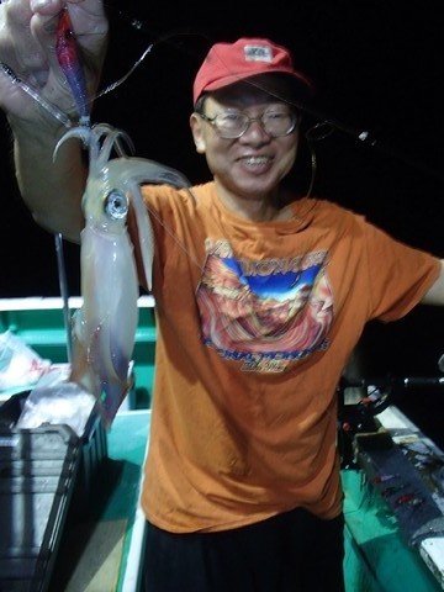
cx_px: 222
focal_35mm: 28
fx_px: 479
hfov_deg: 49.7
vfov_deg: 63.4
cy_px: 296
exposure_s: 1/30
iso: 400
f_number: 3.9
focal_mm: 5
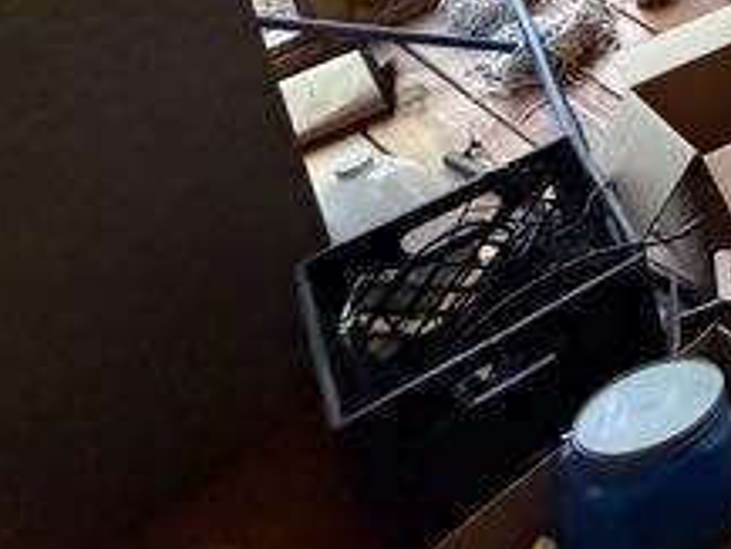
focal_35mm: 54
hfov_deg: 21.4
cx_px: 1347
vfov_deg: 20.3
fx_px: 1141
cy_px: -409
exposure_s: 1/60
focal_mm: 2.22
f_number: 2.2
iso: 640
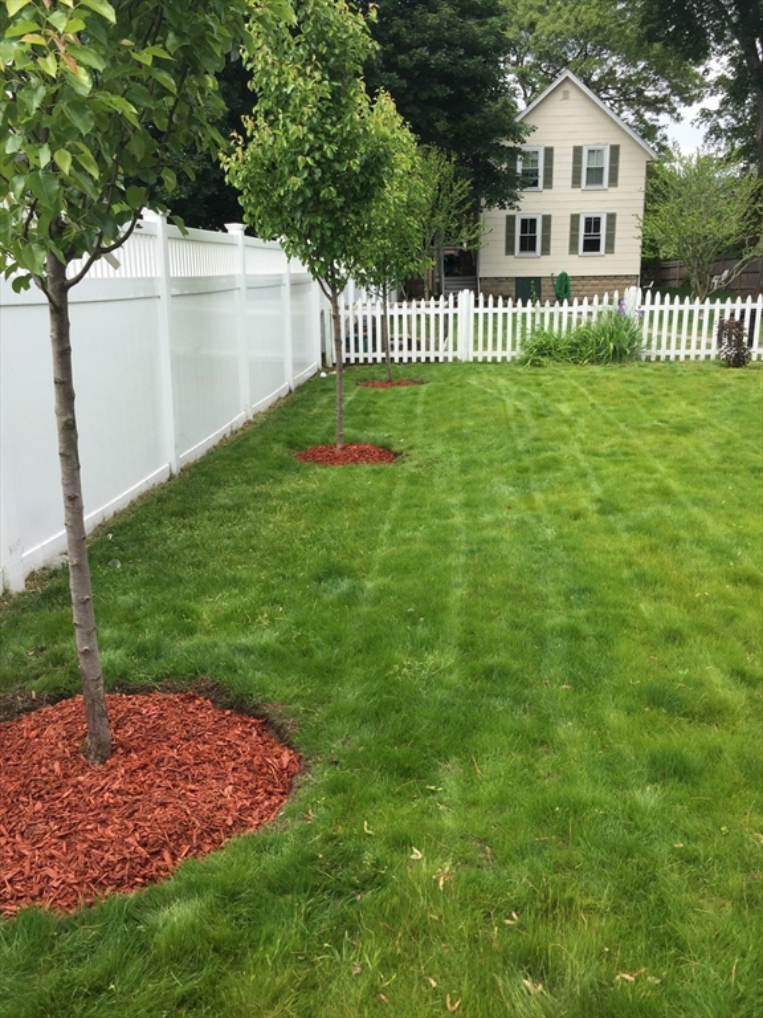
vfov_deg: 61.7
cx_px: 382
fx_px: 852
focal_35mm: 29
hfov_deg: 48.2
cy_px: 509
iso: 32
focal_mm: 4.15
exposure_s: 1/1276
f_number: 2.2
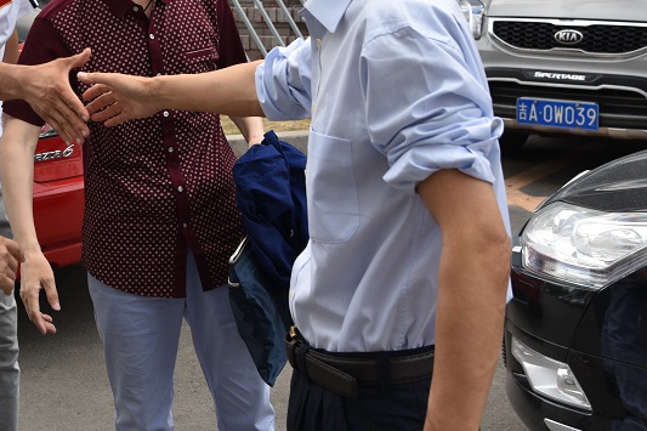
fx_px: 1383
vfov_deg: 17.5
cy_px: 58
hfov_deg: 25.7
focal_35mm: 77
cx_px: 101
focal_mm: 38
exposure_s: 1/250
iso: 400
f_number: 8
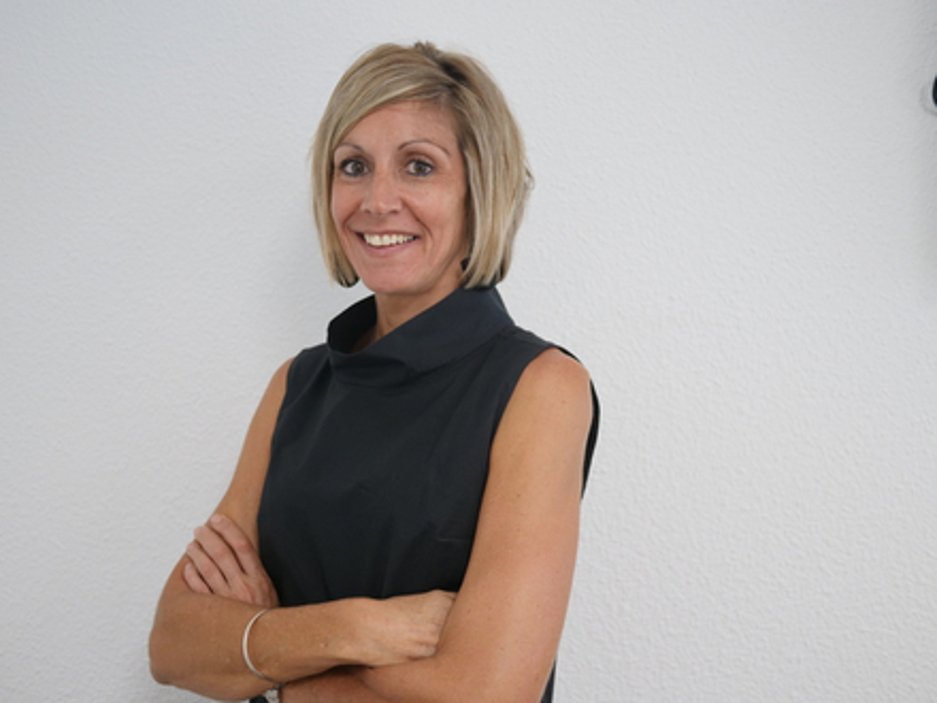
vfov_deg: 36.0
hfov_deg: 46.8
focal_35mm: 40
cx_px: 468
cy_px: 352
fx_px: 1083
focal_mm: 20
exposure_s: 1/60
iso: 400
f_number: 1.7
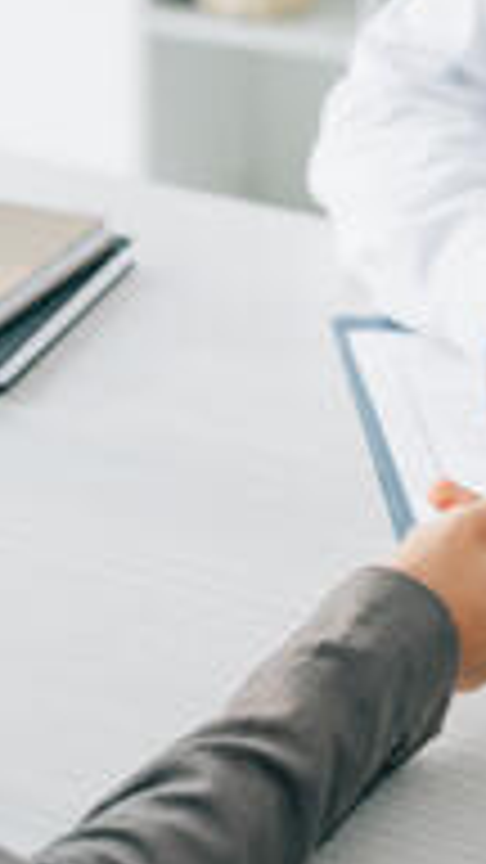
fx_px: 2497
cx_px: 428
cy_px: 506
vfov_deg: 19.6
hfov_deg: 11.1
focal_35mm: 109
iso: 160
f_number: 3.5
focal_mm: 50
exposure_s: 1/200
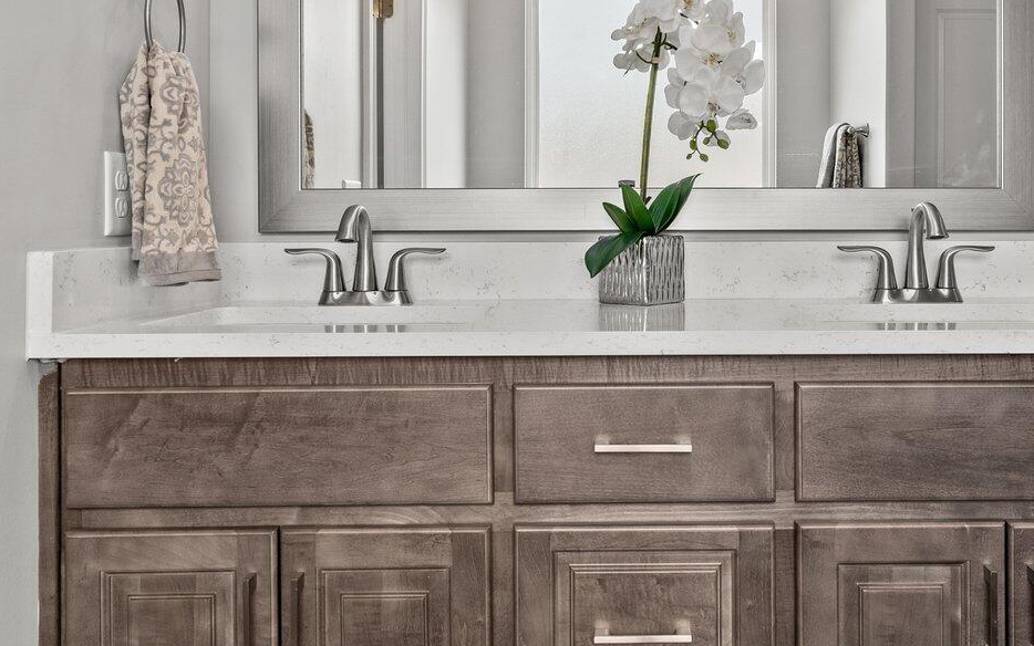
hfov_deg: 51.0
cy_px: 207
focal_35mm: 38
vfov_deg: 33.3
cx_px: 652
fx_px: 1071
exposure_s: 1/5
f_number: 8
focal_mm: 17
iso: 400
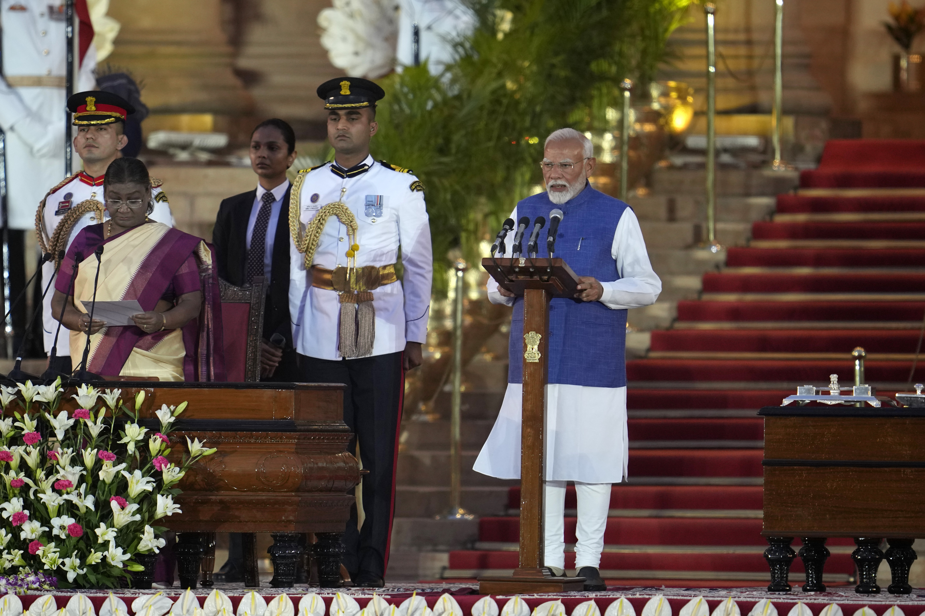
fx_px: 15415
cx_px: 462
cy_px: 308
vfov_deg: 2.3
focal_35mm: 600
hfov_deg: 3.4
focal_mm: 400
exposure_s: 1/400
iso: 1250
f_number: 2.8
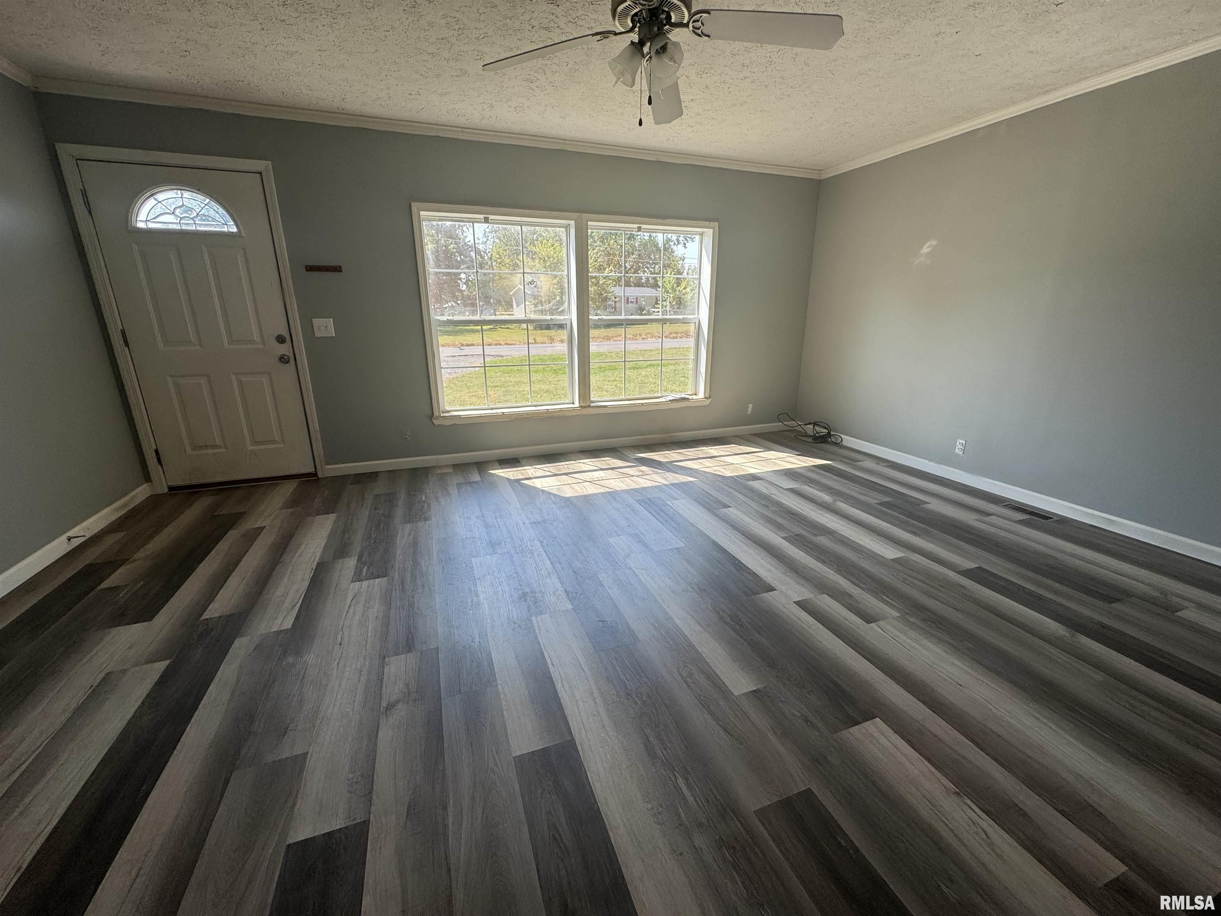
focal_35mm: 14
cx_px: 610
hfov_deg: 102.1
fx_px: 494
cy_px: 458
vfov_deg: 85.7
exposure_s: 1/251
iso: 40
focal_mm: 2.22
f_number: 2.2
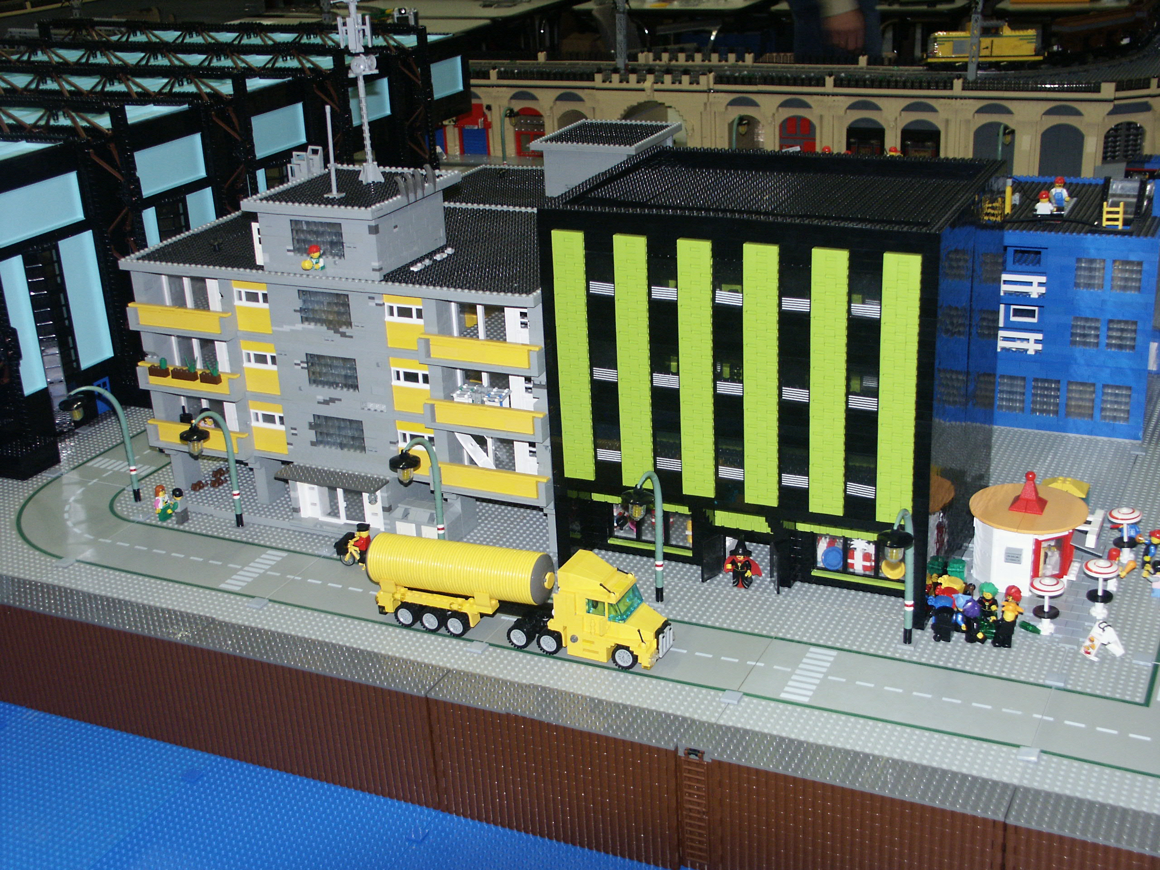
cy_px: 435
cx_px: 580
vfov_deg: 34.3
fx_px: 1407
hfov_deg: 44.8
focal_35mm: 42
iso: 200
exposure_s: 1/45
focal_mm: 10.89
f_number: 2.8
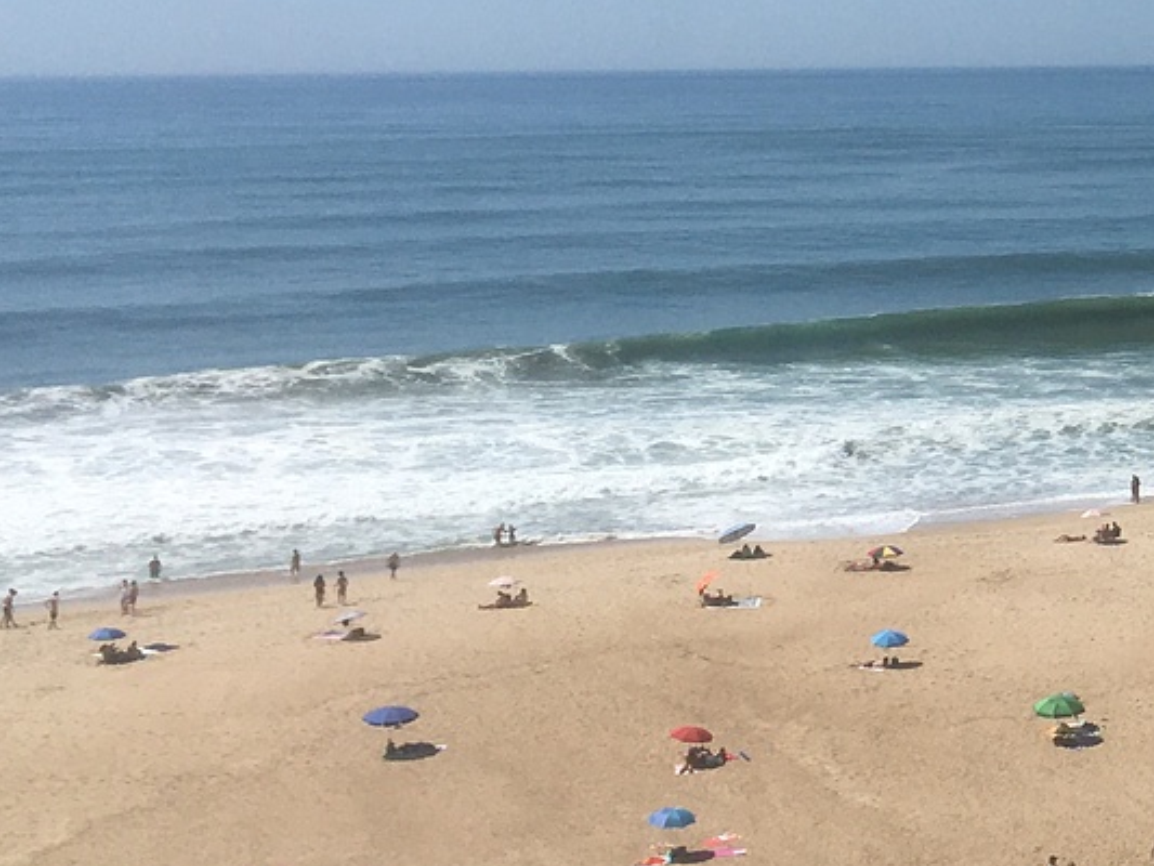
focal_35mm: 87
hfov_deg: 20.4
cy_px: -54
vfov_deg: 16.5
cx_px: 1542
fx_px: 2901
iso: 25
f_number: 2.2
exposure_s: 1/4049
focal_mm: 4.15
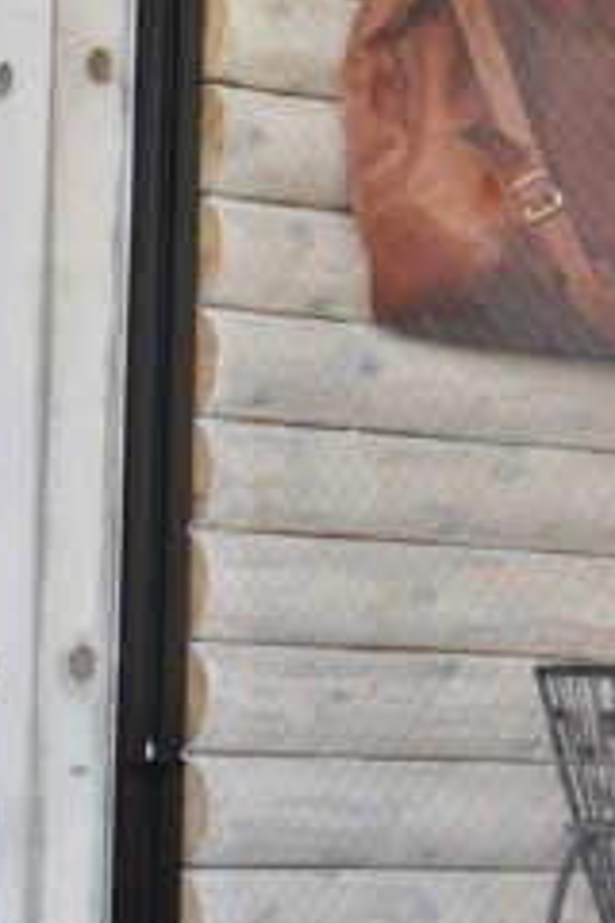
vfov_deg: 15.1
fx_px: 3471
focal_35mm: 135
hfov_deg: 9.9
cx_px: -202
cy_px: 450
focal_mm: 31
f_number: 4.5
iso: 1250
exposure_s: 1/400
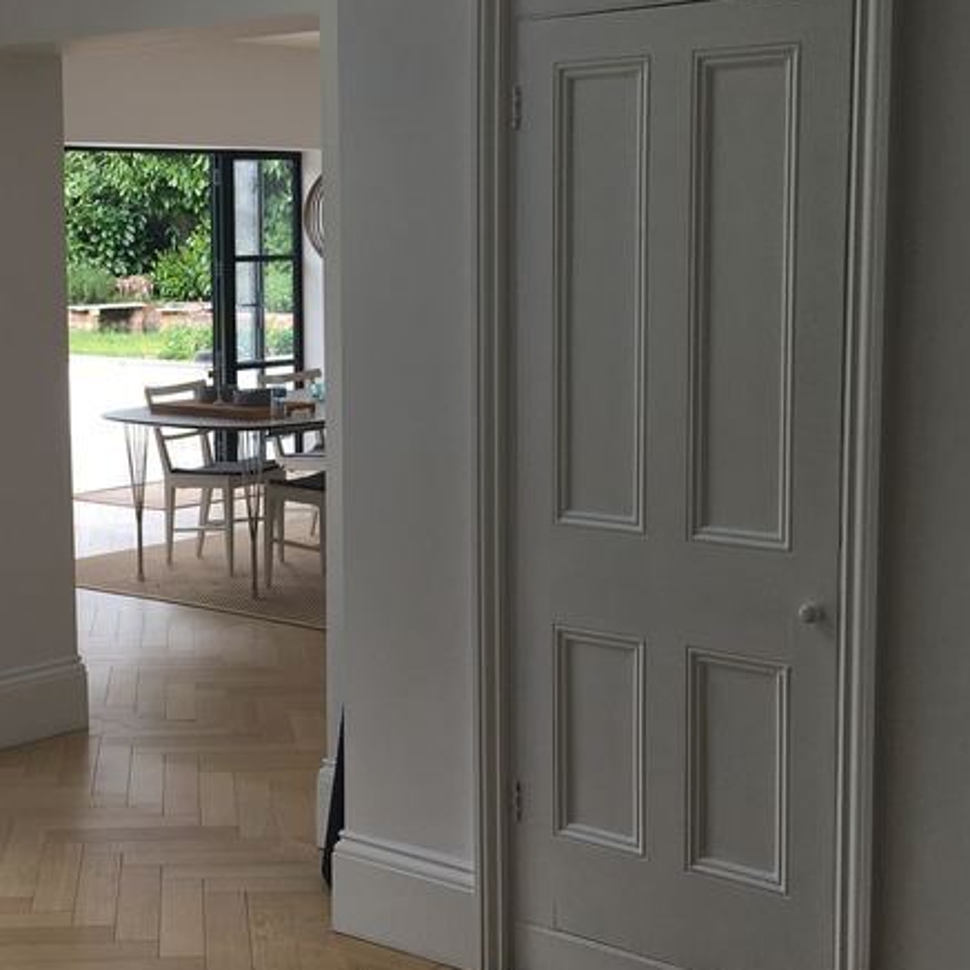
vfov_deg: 28.6
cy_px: 453
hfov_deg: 28.2
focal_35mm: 60
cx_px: 249
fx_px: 1902
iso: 25
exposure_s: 1/100
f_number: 2.2
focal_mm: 4.15
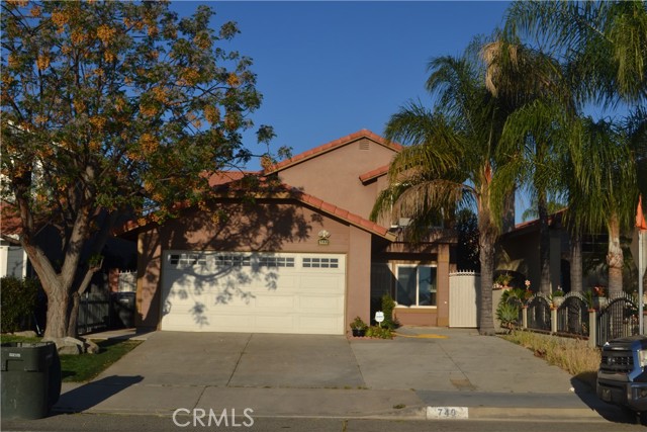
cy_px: 216
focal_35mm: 45
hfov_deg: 43.6
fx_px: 809
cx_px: 324
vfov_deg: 29.9
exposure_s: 1/200
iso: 100
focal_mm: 30
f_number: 11
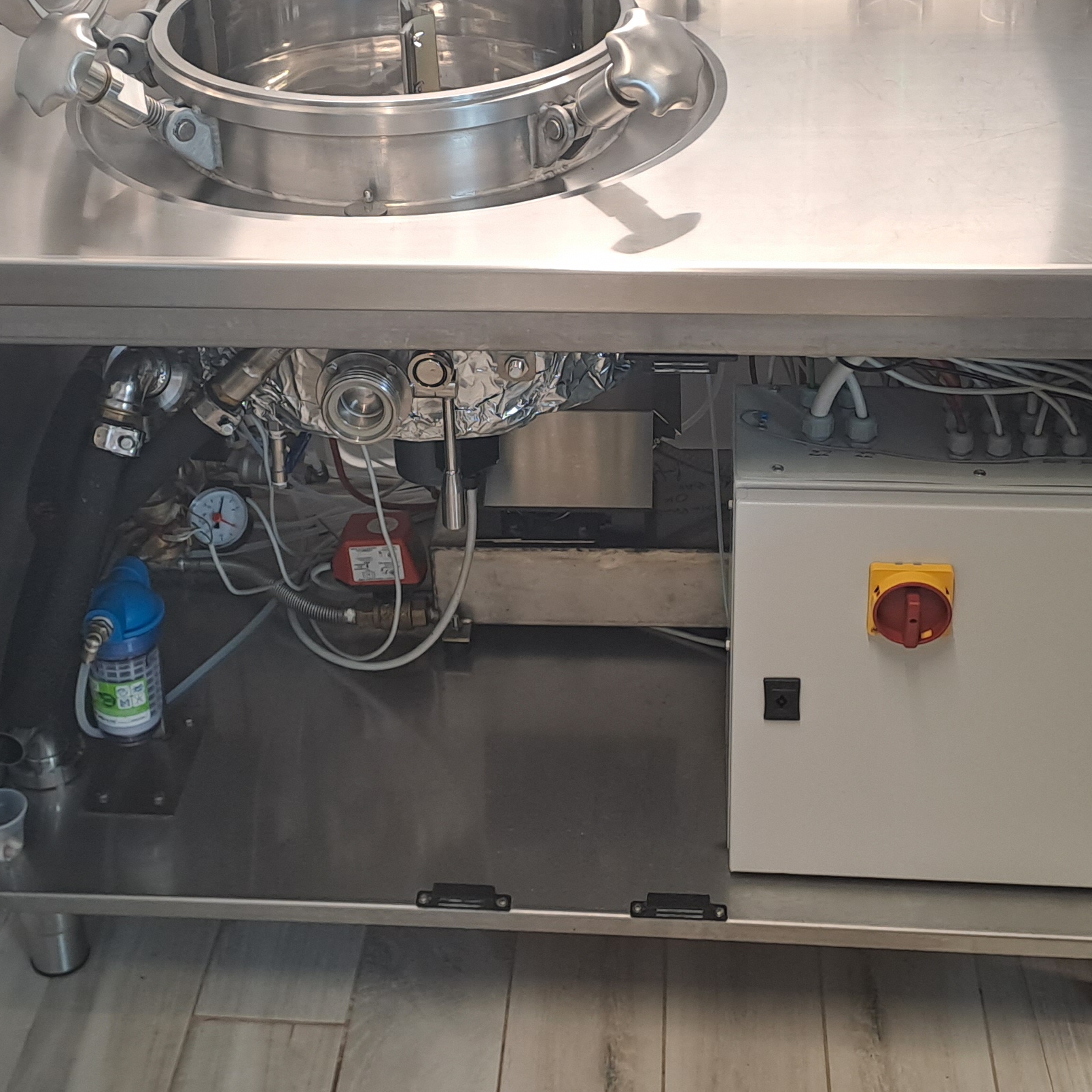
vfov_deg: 30.9
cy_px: 391
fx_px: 1963
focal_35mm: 55
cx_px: 524
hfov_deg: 31.1
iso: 80
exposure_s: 1/50
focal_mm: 4.65
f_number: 1.8
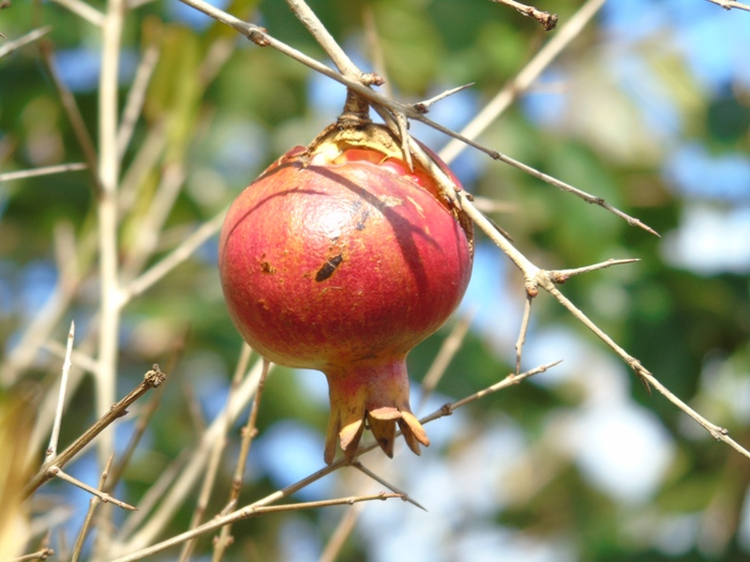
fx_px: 9035
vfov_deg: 3.6
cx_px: 375
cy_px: 281
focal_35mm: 417
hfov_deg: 4.8
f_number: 5.3
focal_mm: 74
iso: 80
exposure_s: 1/160
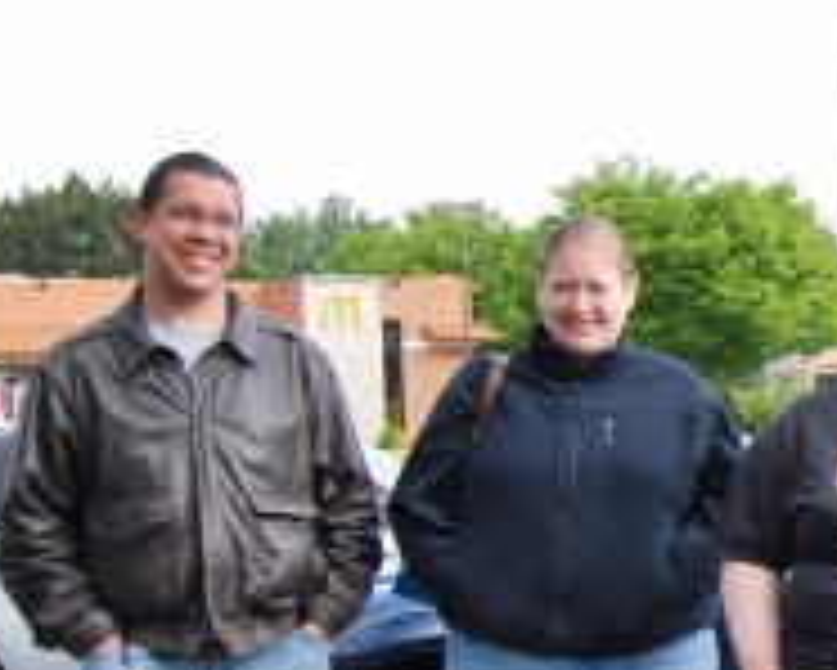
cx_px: 1372
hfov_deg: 17.2
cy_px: 513
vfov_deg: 15.8
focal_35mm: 97
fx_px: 2404
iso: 110
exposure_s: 1/125
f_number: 5.6
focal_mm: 20
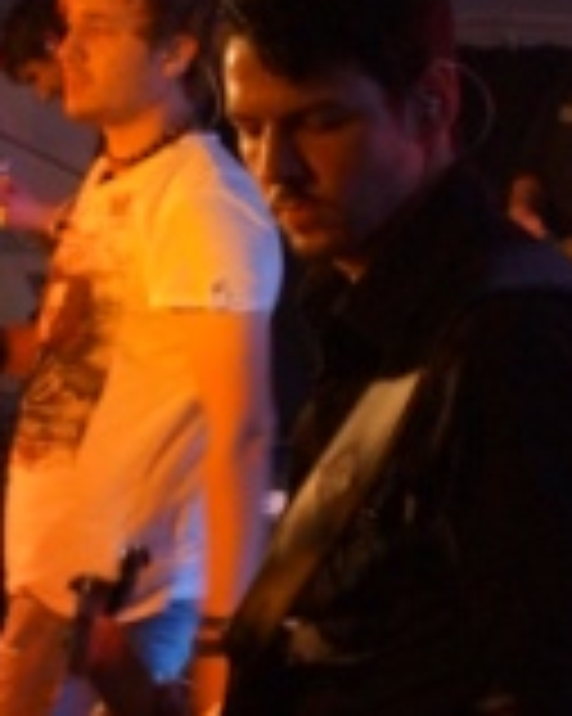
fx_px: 2351
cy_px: 437
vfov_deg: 17.3
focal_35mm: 111
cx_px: 113
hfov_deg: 13.8
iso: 3200
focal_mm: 28
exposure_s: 1/100
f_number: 3.5
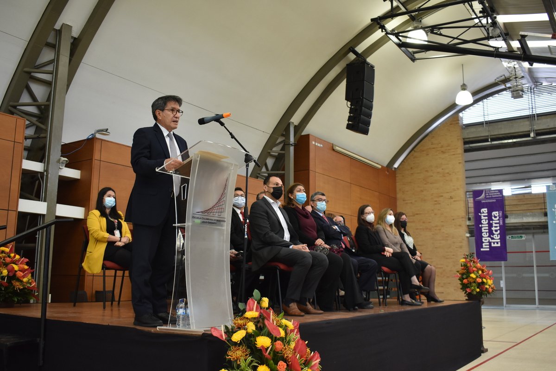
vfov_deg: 38.4
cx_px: 278
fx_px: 533
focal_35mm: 34
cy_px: 186
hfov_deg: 55.1
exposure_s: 1/80
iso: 800
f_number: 4.5
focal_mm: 23
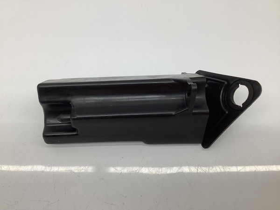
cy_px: 105
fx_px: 251
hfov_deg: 58.4
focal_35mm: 31
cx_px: 140
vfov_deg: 45.4
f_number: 2.4
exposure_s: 1/120
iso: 40
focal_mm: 3.3
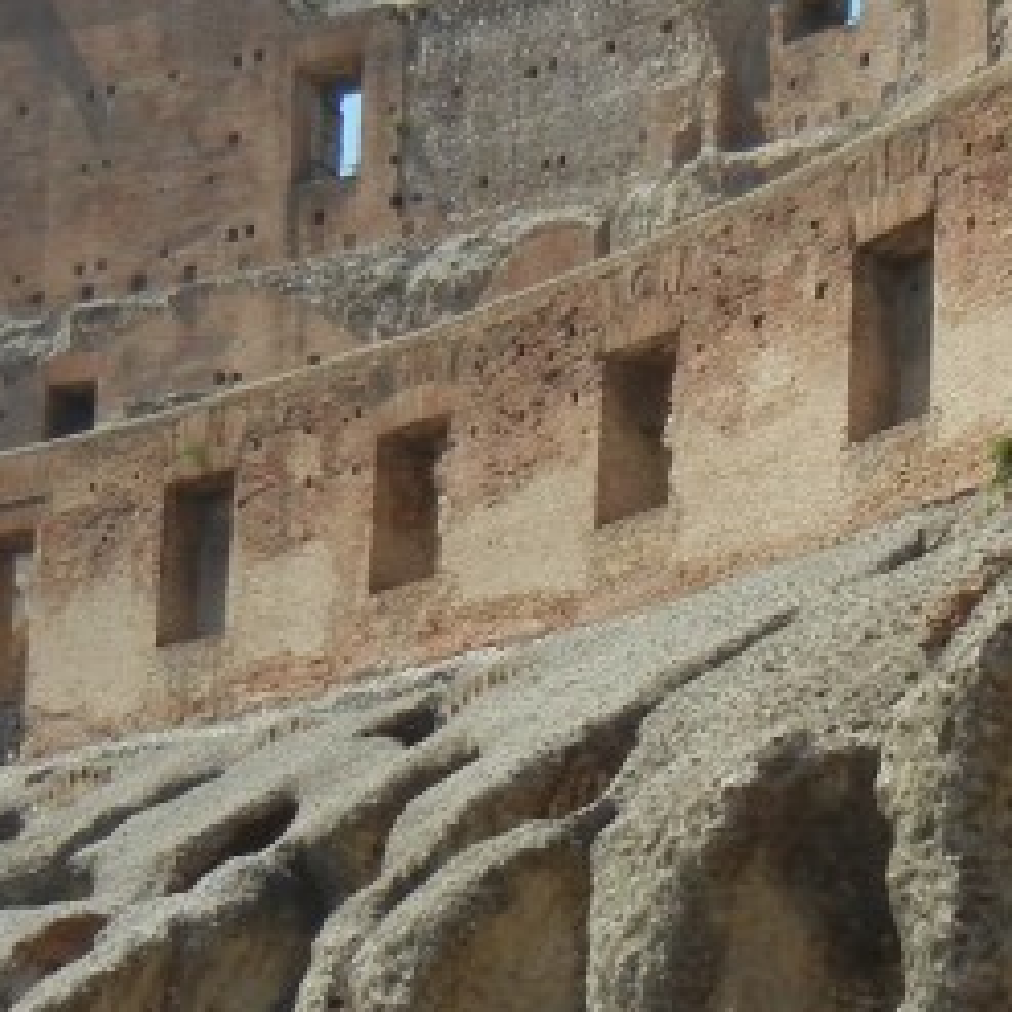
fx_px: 3638
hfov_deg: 15.7
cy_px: 783
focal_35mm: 110
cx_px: 836
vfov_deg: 15.7
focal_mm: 5.4
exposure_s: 1/315
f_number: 7
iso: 160
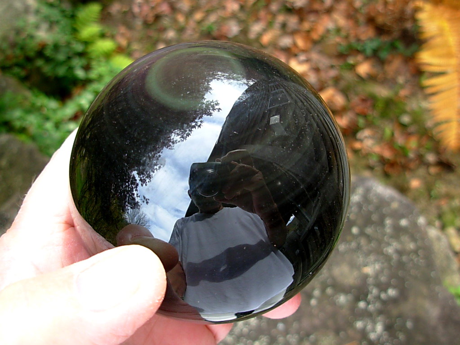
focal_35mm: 38
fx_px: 505
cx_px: 230
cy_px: 172
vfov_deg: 37.7
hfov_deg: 49.0
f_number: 2.9
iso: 50
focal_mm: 6.3
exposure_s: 1/95.9
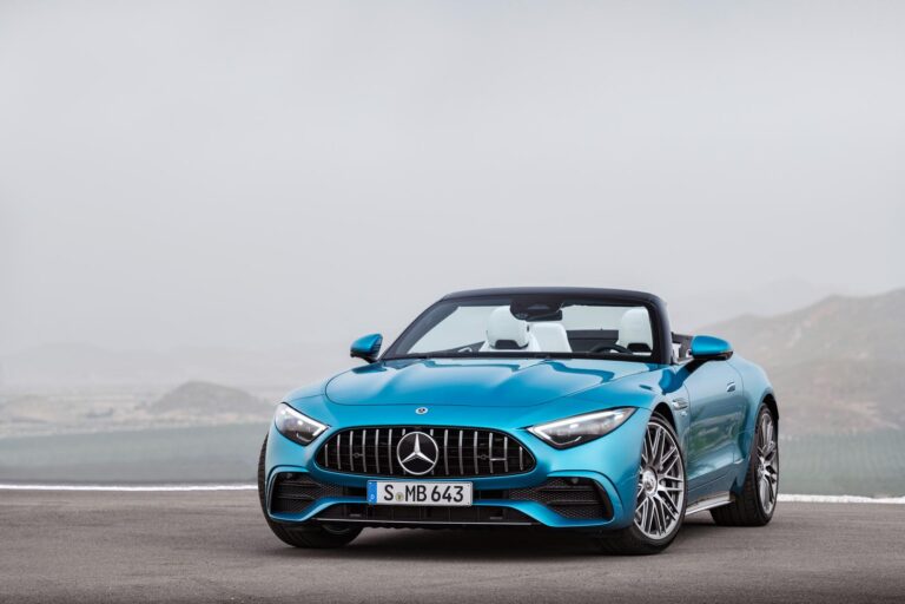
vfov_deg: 10.5
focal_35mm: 130
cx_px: 452
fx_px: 3268
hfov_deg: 15.8
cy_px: 302
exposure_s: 1/60
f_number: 5.6
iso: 200
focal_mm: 130
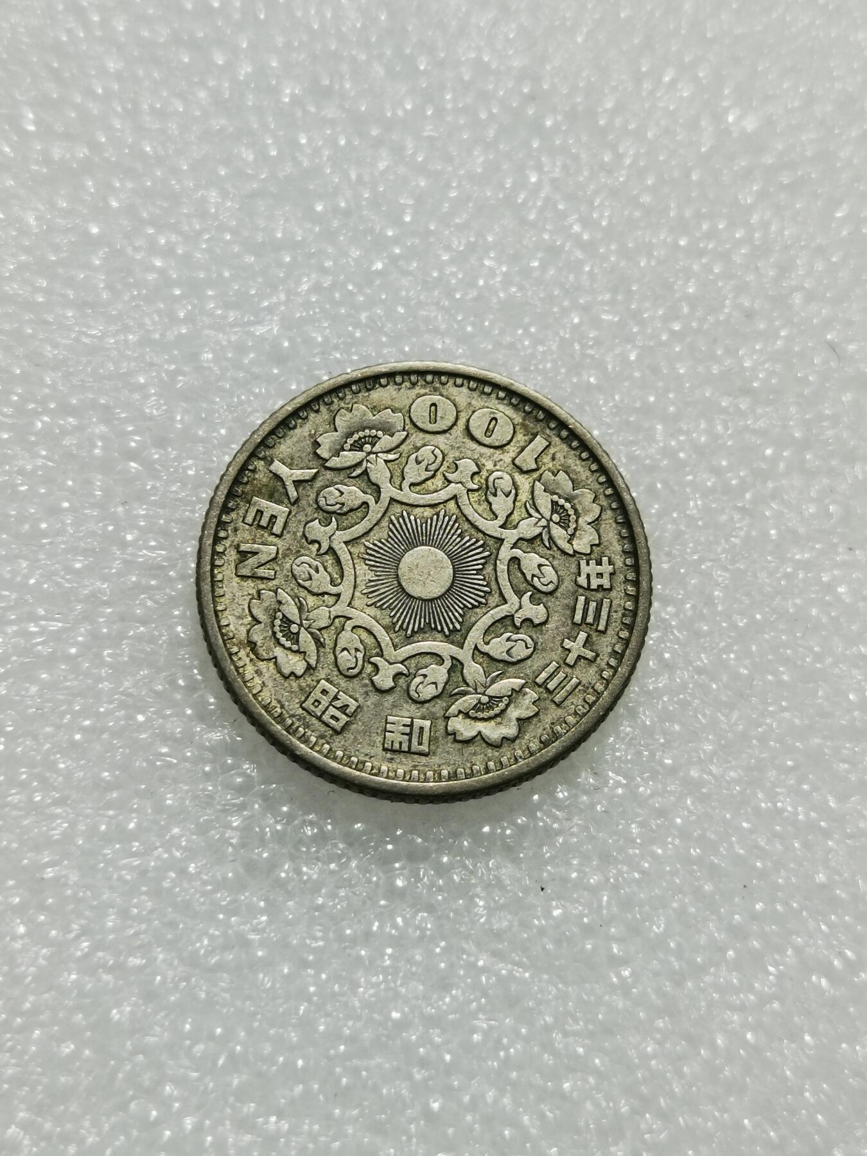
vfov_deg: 29.8
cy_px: 578
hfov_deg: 22.6
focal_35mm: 65
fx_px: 2171
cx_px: 434
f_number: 1.9
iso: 80
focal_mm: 6.67
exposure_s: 1/100
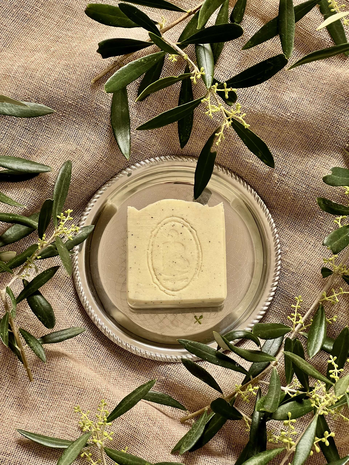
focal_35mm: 77
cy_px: 232
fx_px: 1035
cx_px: 174
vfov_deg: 25.3
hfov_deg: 19.1
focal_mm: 9
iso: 500
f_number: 2.8
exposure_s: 1/90
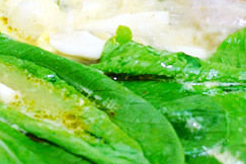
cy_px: 61
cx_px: 49
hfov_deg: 25.9
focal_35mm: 77
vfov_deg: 17.7
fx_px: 526
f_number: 1.8
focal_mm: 8.8
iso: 800
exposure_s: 1/25
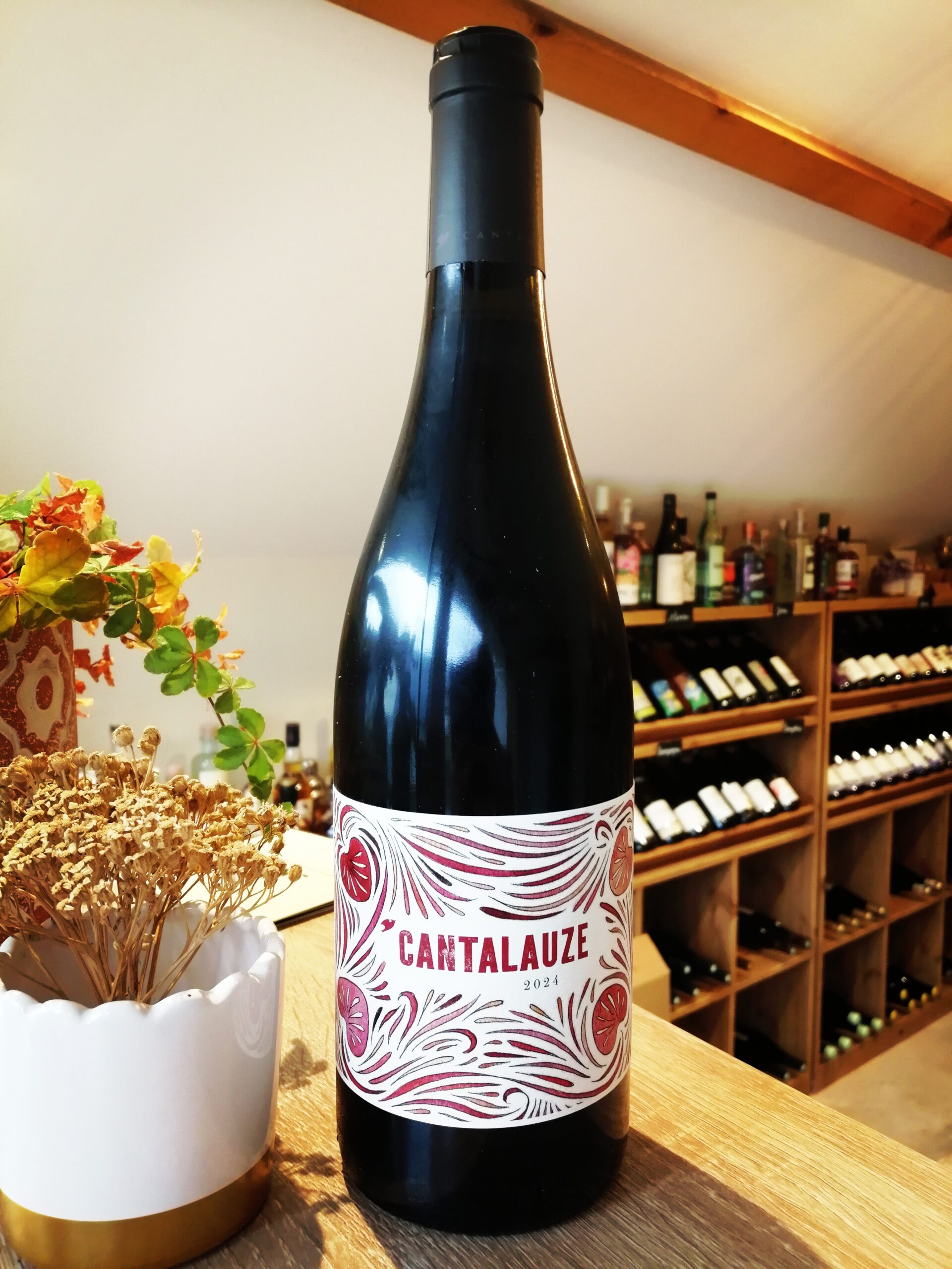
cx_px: 476
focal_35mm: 26
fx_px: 953
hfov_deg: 53.1
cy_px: 634
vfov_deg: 67.3
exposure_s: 1/33.3
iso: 125
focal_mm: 3.62
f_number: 1.8
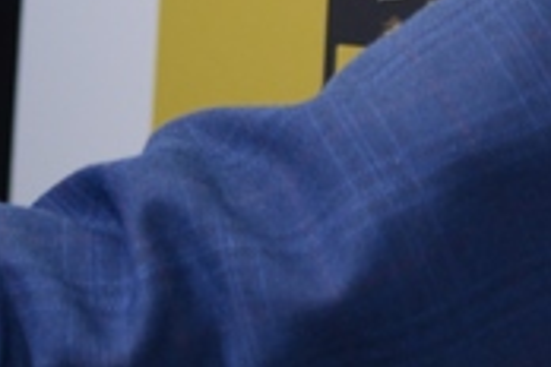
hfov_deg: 4.3
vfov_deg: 2.8
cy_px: -677
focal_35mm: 481
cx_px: -65
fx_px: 7361
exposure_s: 1/100
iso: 500
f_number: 3.2
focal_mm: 70
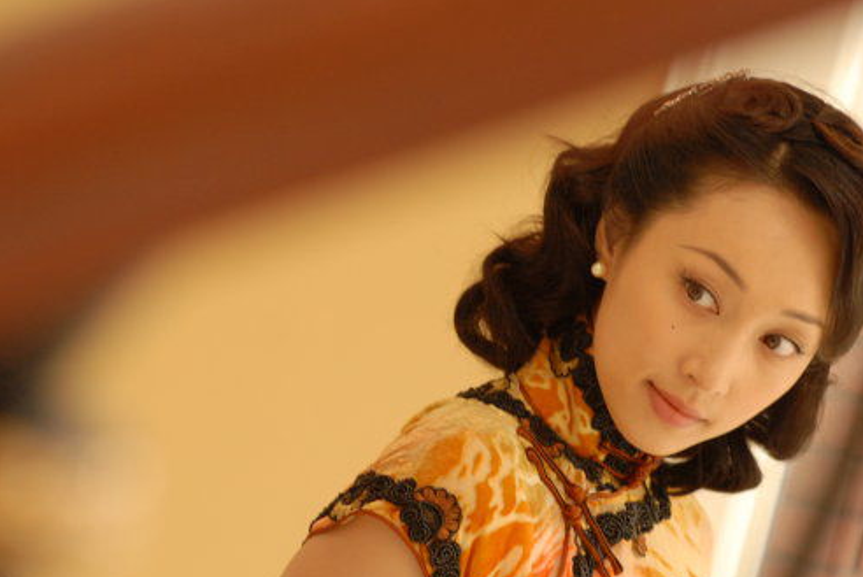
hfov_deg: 11.5
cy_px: 387
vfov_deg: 7.7
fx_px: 4288
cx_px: 461
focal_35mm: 179
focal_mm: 85
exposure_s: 1/125
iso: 640
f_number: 4
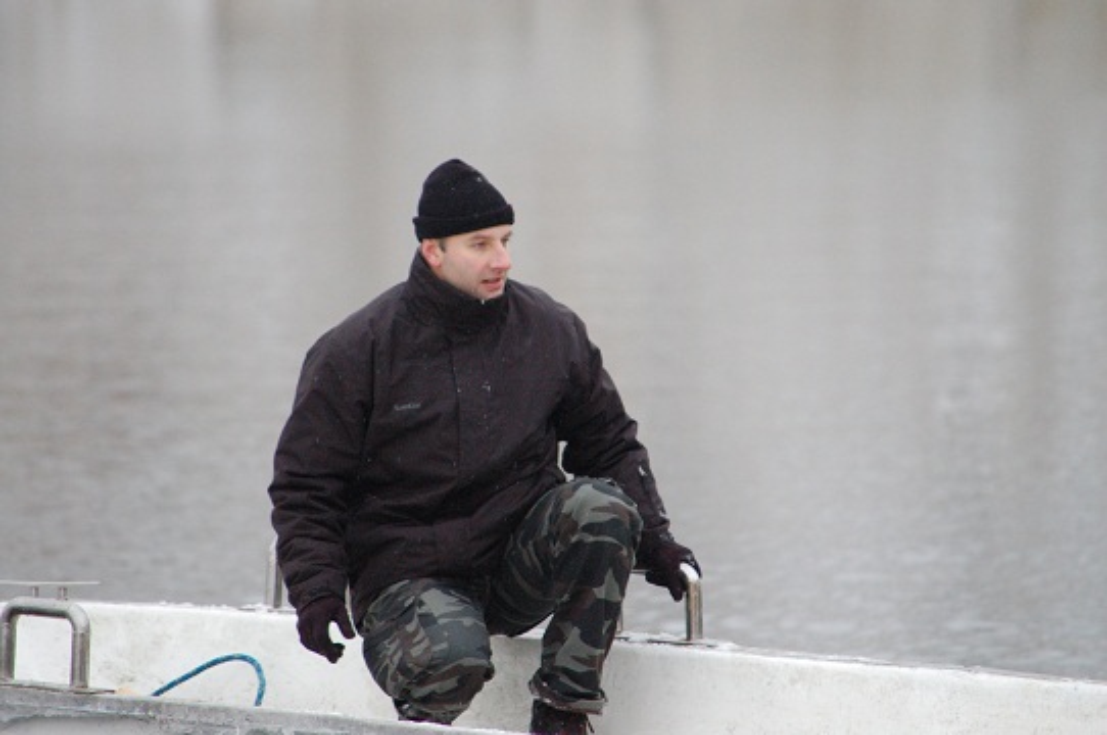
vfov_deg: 3.0
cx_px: 554
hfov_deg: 4.6
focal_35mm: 450
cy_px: 368
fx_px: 13821
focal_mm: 300
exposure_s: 1/250
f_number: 5.6
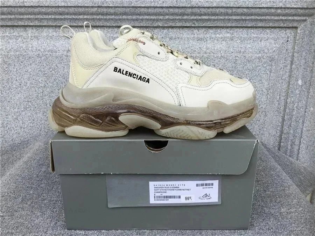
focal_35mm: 31
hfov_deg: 58.4
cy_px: 118
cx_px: 158
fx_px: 282
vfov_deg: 45.4
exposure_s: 1/494
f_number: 2.4
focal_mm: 3.3
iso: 25
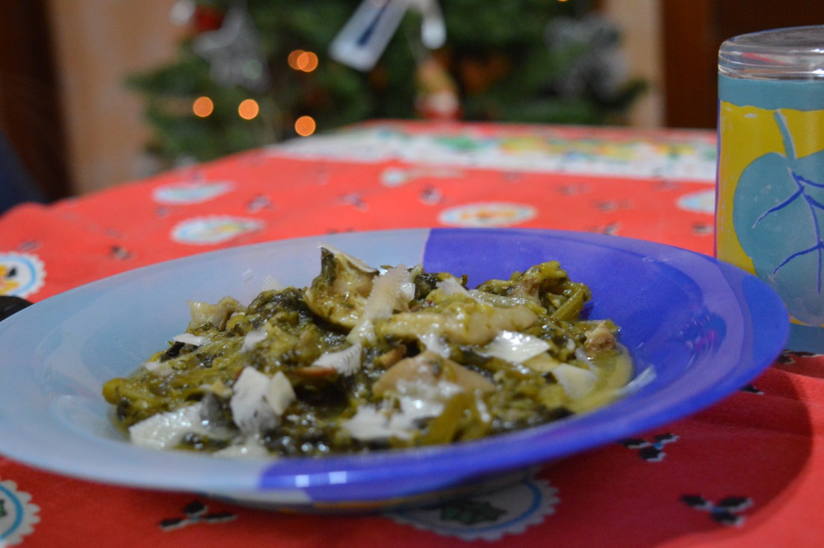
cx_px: 412
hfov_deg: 31.9
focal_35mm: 63
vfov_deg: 21.5
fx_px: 1440
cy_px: 274
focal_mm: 42
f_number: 5
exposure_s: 1/50
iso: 3200
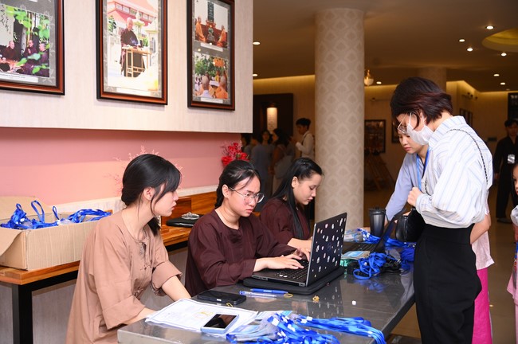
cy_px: 172
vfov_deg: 37.8
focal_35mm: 35
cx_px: 259
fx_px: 503
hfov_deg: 54.5
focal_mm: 35
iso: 1000
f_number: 4
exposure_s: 1/200
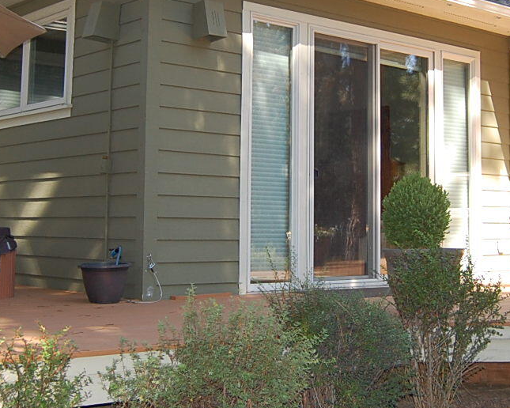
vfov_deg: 25.6
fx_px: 891
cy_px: 126
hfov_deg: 31.8
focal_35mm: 59
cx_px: 317
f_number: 4
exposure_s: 1/500
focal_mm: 18
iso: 400
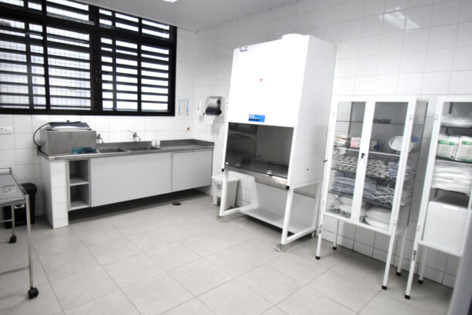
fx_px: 271
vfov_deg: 60.4
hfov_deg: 81.6
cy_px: 154
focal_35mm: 21
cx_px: 198
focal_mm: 11
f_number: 5.6
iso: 1600
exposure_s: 1/80
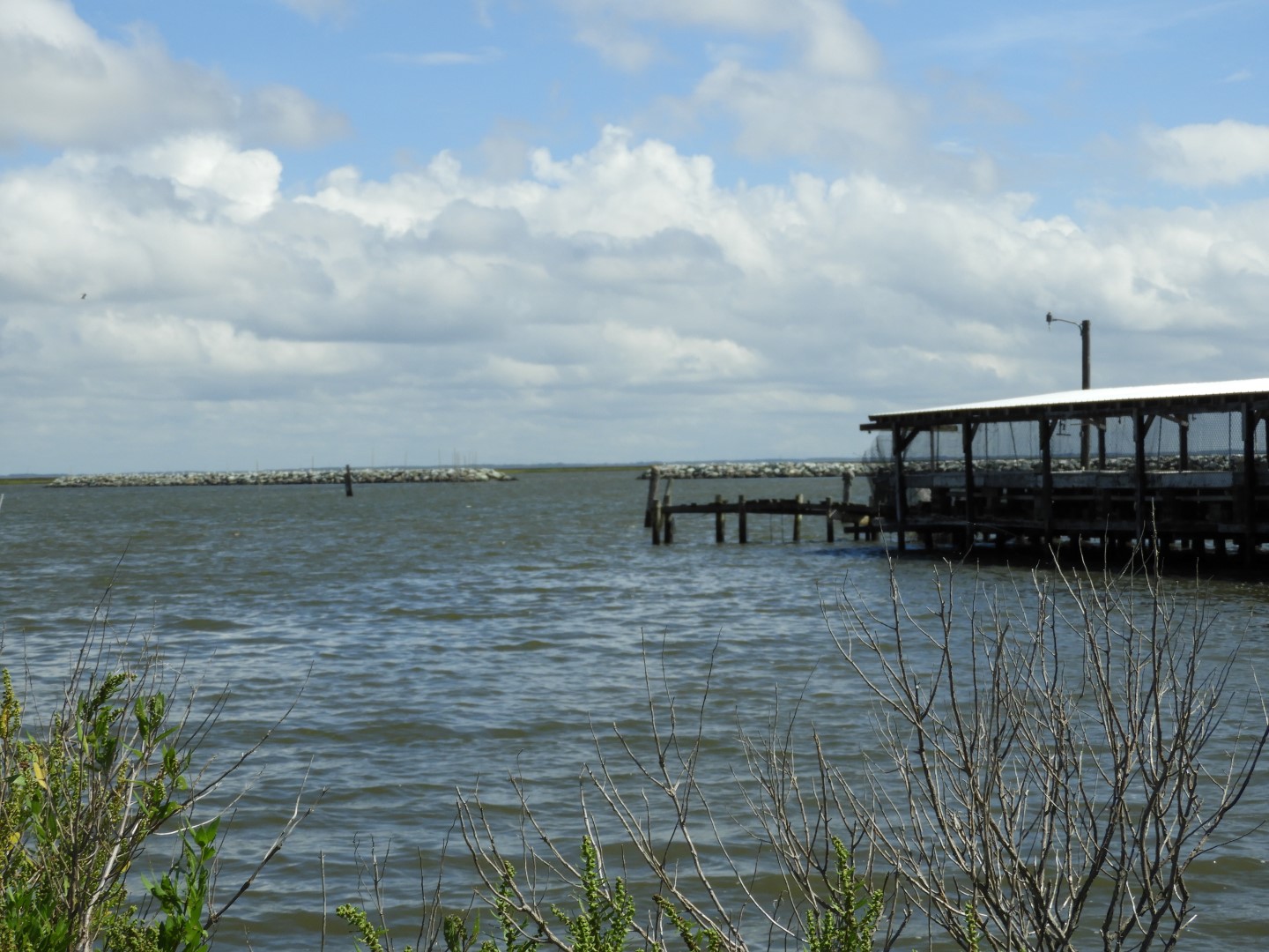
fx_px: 2933
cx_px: 634
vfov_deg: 18.4
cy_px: 476
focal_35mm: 80
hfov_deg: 24.4
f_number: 4.5
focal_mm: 14.3
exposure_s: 1/1250
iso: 100
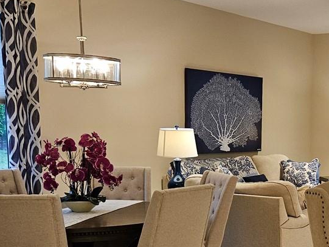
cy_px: 206
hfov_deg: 26.5
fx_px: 646
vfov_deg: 21.3
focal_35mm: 68
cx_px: 356
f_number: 1.8
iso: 320
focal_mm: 5.4
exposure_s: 1/120
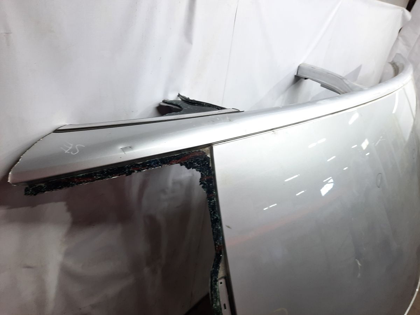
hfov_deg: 69.4
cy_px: 158
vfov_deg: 54.9
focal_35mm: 25
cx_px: 210
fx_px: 303
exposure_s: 1/50
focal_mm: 4.6
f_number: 2
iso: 125
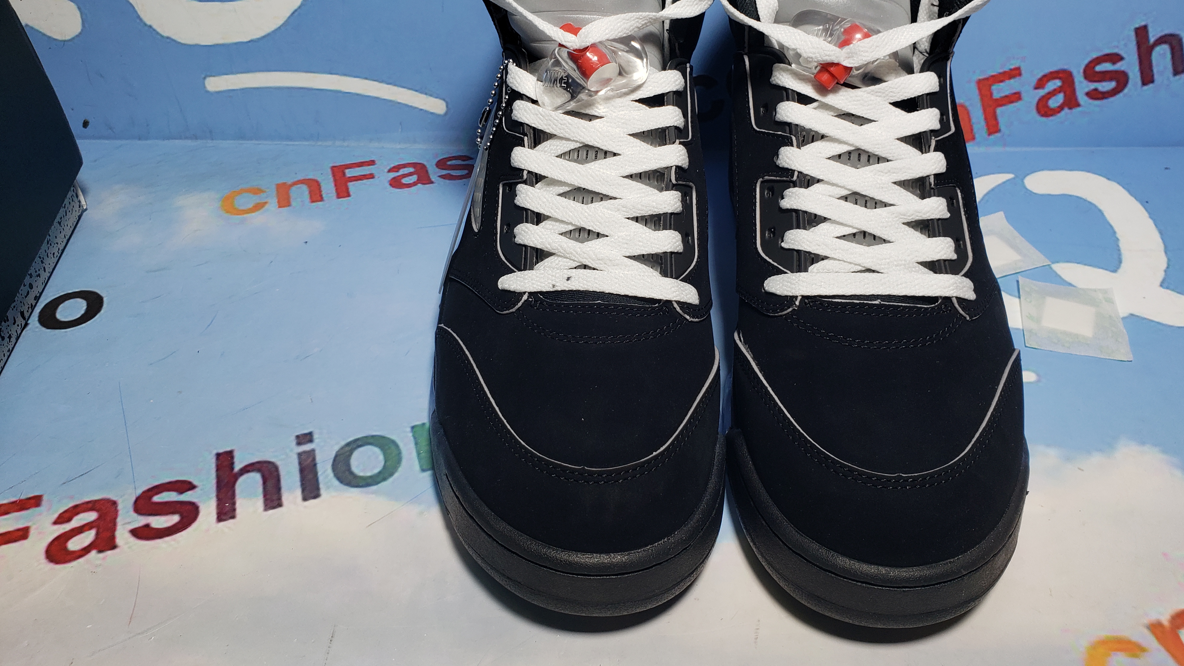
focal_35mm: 29
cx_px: 603
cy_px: 251
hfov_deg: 66.1
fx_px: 910
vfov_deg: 39.9
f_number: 2.4
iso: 50
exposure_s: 1/203
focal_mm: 4.3
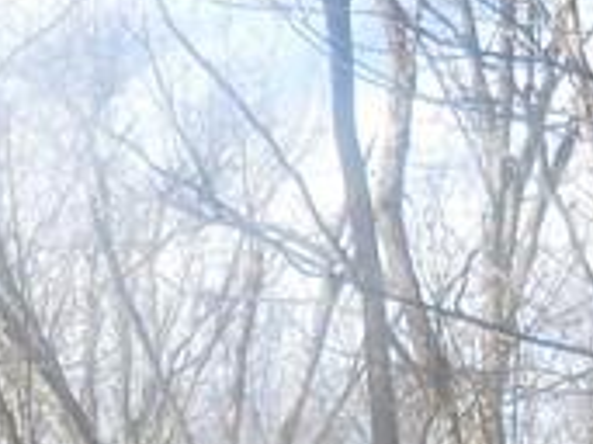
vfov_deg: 8.6
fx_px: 2568
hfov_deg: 13.1
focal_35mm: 150
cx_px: 427
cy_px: 1221
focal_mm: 4.5
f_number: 3.3
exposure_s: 1/320
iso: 125
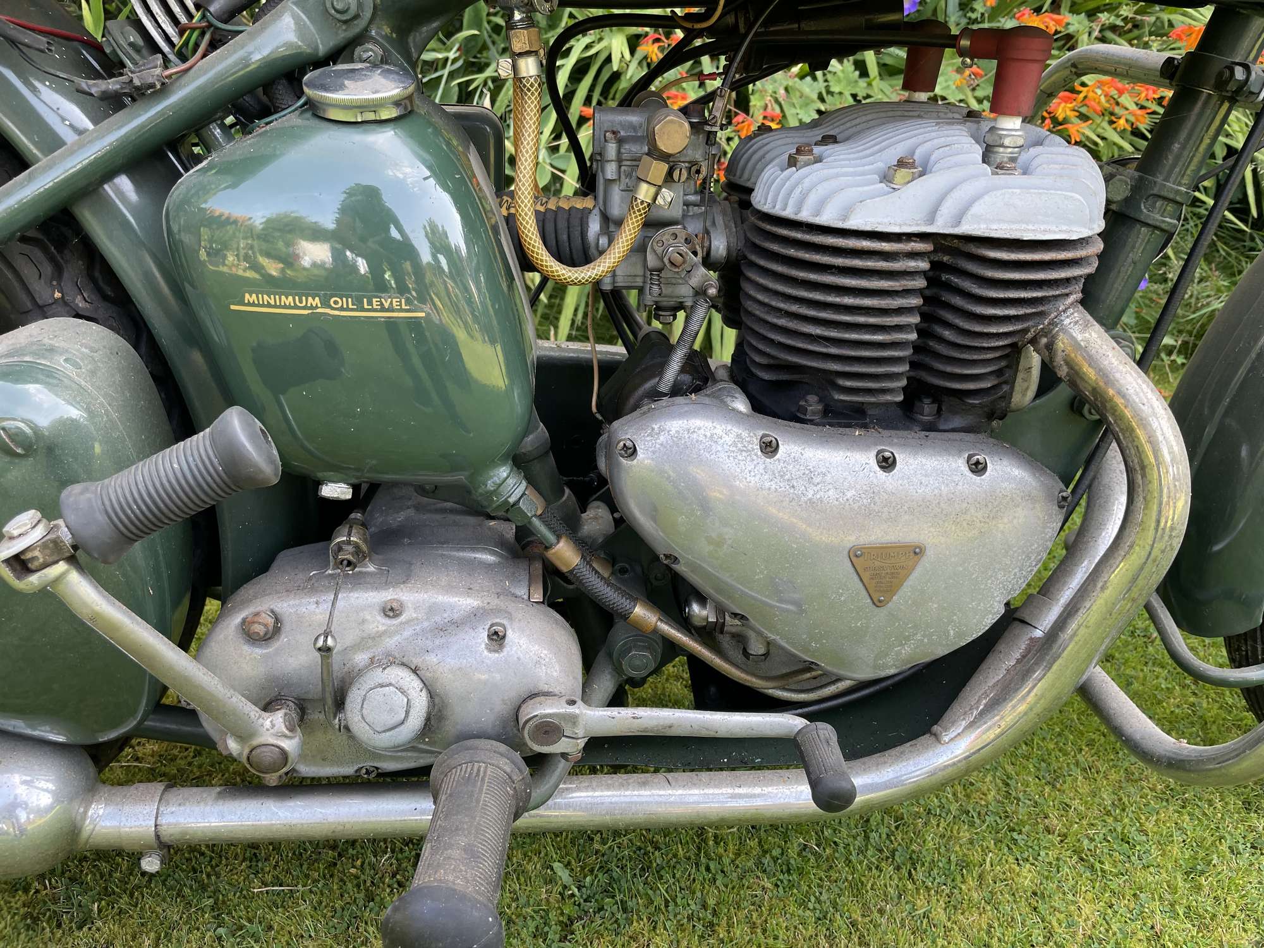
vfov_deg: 53.1
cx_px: 632
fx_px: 949
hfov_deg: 67.3
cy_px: 474
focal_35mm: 26
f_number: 1.6
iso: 50
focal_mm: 4.2
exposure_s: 1/121
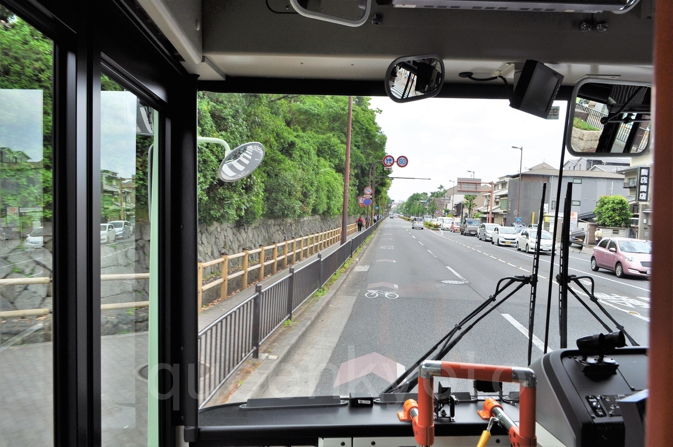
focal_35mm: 27
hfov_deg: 67.4
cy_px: 224
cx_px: 336
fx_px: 504
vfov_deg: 47.8
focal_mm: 18
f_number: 9
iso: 200
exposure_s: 1/125
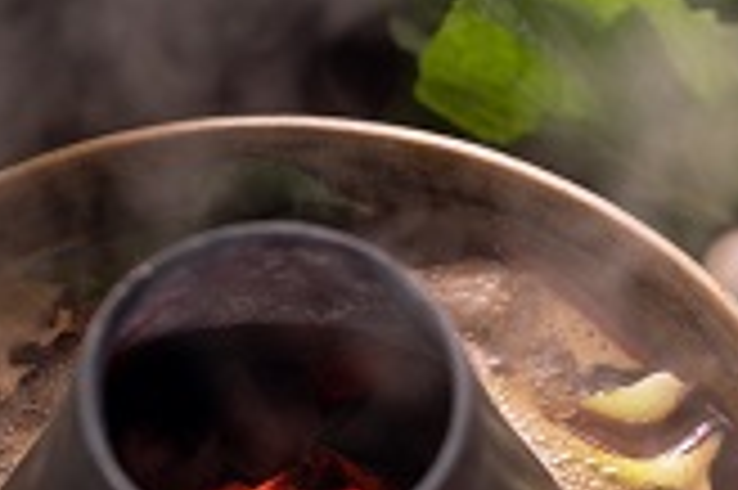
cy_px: 557
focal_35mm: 132
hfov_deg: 15.4
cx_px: 630
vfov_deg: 10.2
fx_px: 2703
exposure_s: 1/80
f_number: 2.8
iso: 2000
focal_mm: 54
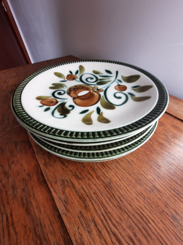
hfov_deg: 89.9
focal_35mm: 13
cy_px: 122
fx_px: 92
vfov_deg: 106.2
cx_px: 92
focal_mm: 1.74
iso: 50
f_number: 2.2
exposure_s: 1/50
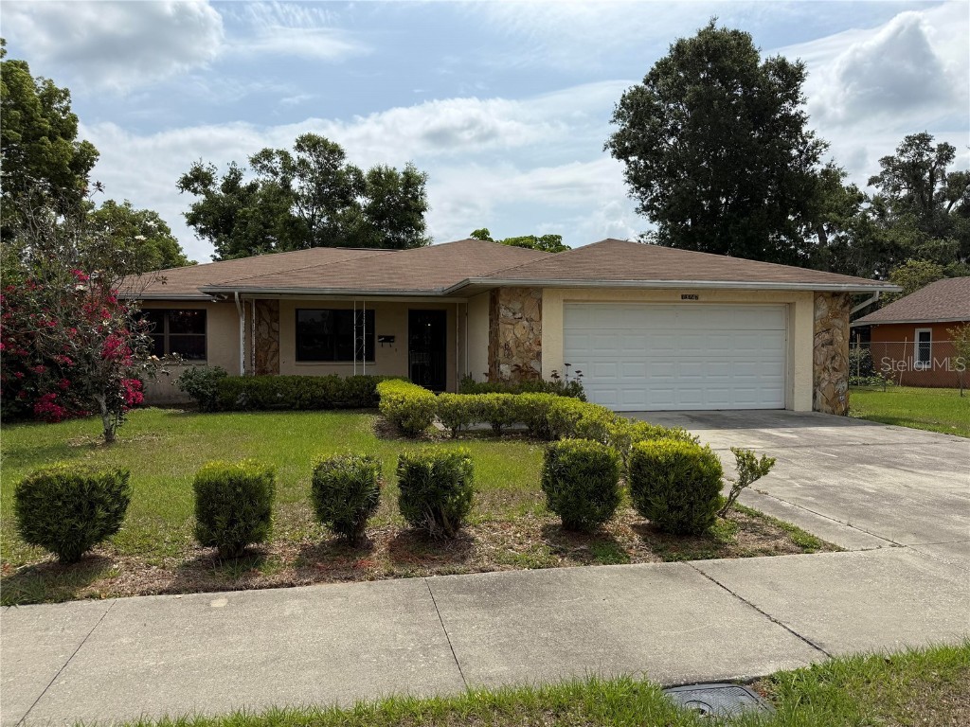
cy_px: 364
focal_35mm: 24
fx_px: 673
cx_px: 485
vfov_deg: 56.8
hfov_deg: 71.6
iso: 80
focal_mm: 6.76
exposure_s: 1/9091
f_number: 1.78
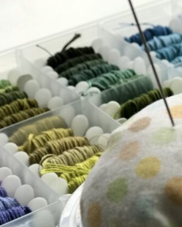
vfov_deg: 14.6
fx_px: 874
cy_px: 205
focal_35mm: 130
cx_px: 196
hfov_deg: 11.7
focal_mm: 6.6
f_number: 2.8
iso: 25
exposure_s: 1/120
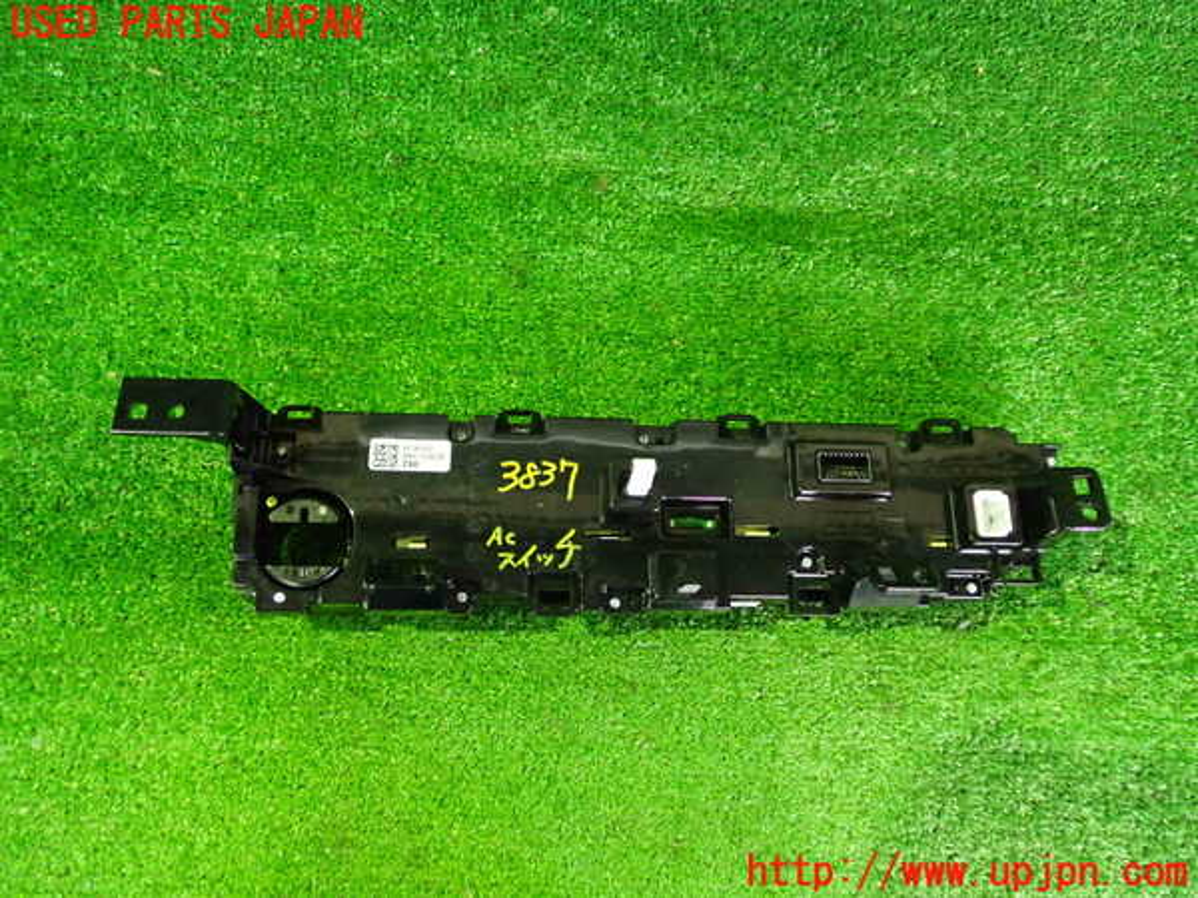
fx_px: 1038
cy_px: 449
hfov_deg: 60.0
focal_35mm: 30
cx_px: 599
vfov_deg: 46.8
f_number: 2.3
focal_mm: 5.4
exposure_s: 1/25
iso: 1000
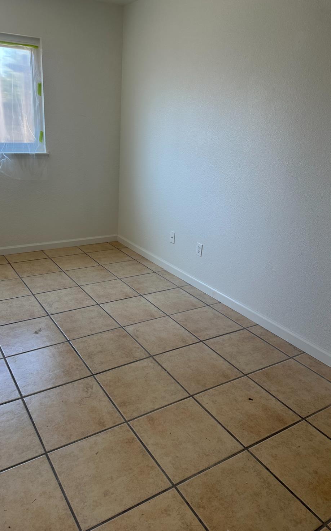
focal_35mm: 26
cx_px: 133
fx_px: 375
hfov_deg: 47.3
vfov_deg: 70.4
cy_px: 269
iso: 100
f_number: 1.78
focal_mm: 6.86
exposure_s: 1/120
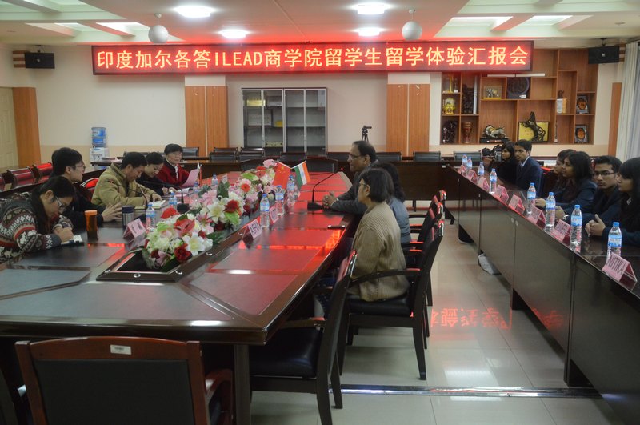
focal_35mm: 33
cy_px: 212
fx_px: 586
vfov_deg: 39.9
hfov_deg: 57.3
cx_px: 320
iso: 1600
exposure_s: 1/60
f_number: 3.8
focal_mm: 22
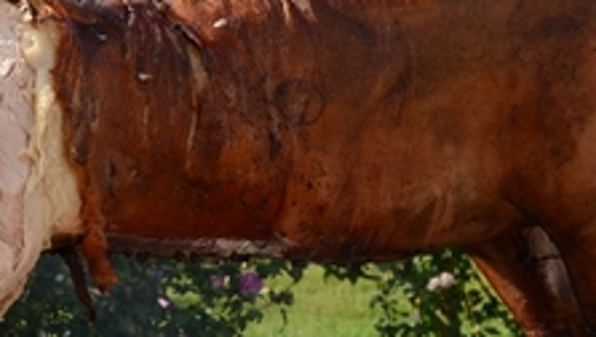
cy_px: 190
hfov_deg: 15.1
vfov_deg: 9.0
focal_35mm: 135
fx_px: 2136
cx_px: -195
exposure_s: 1/250
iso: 200
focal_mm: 48
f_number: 8
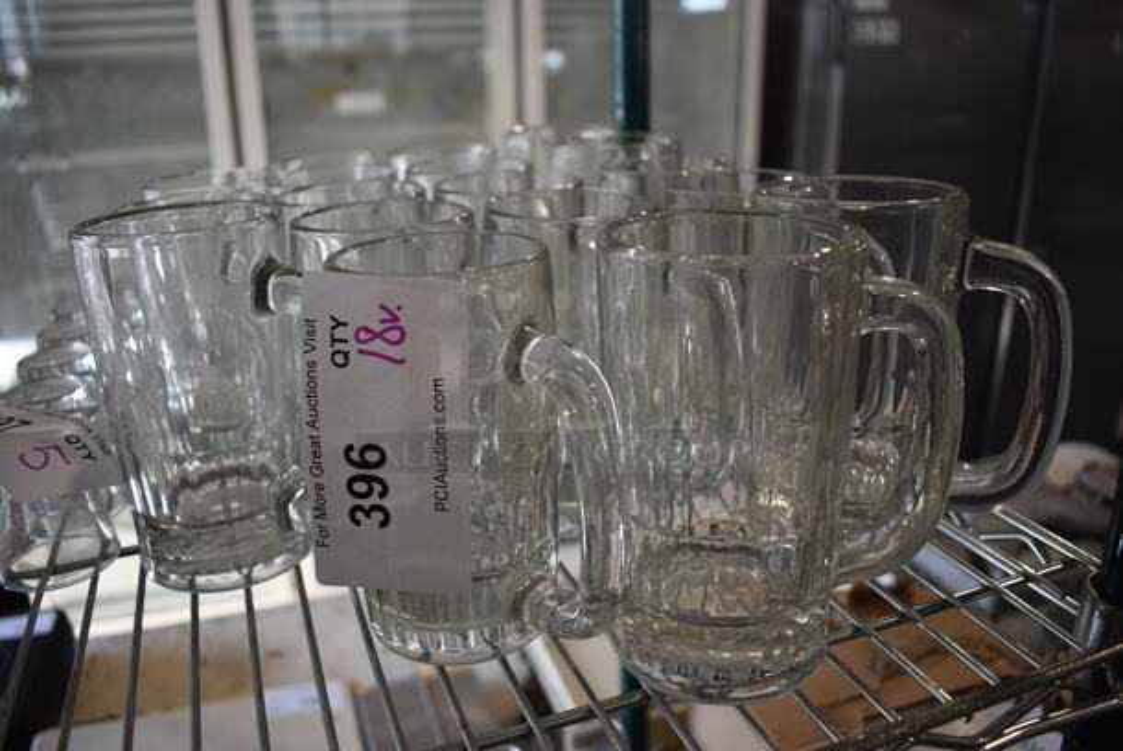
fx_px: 937
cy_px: 376
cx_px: 562
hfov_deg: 61.9
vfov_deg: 43.7
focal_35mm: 30
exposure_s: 1/250
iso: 800
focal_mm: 20
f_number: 3.5
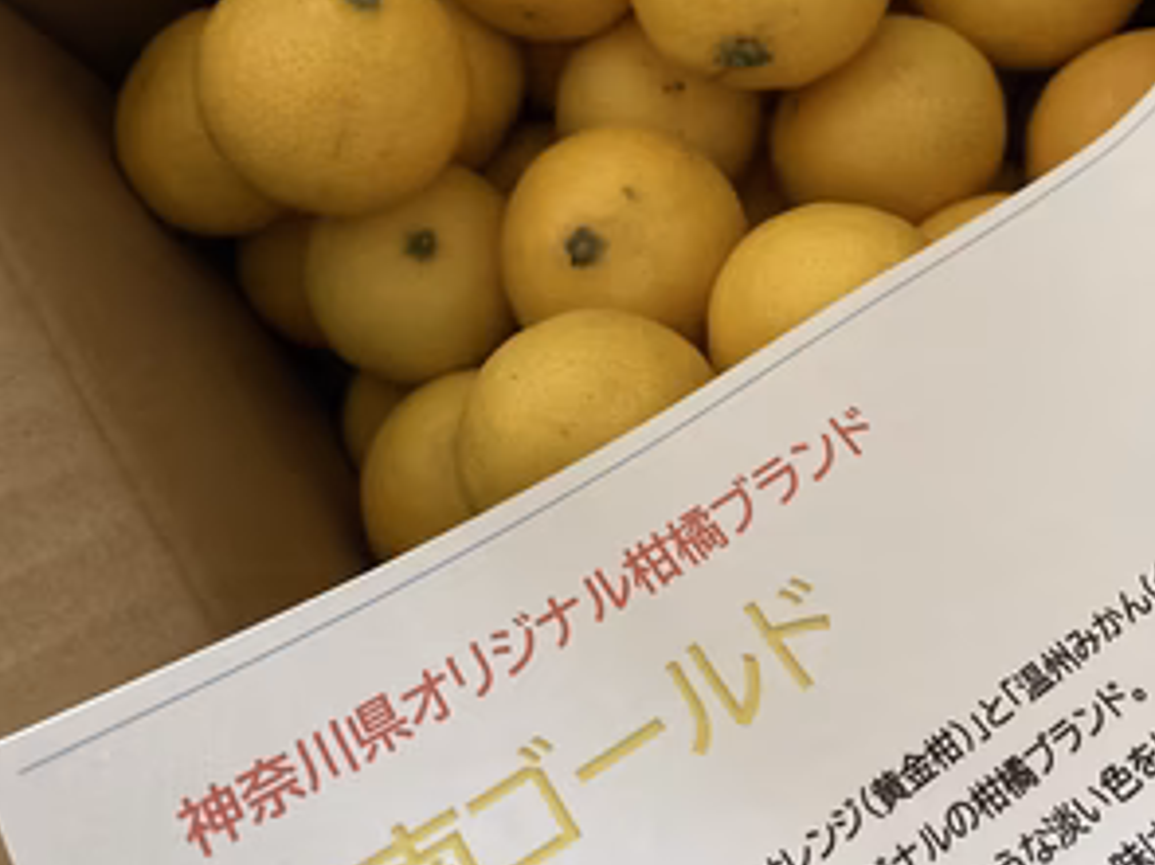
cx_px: 572
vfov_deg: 37.1
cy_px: 254
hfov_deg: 49.0
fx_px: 1267
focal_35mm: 38
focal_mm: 3.99
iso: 640
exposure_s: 1/26
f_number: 1.8
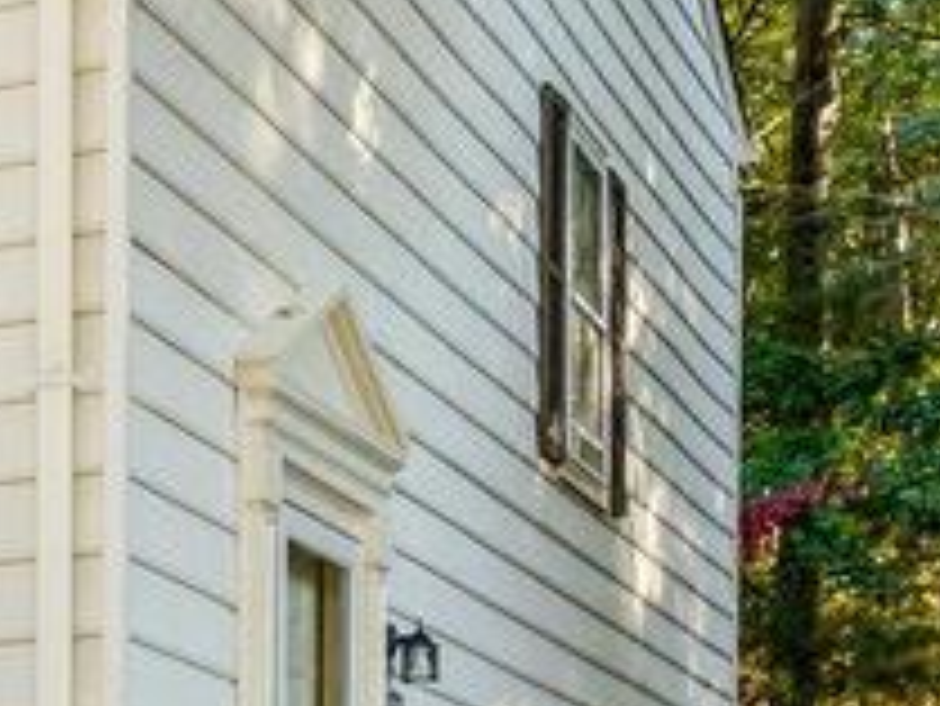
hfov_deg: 15.5
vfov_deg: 13.8
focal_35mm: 106
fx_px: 2880
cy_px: 679
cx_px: -828
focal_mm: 16
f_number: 8
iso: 1250
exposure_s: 1/250
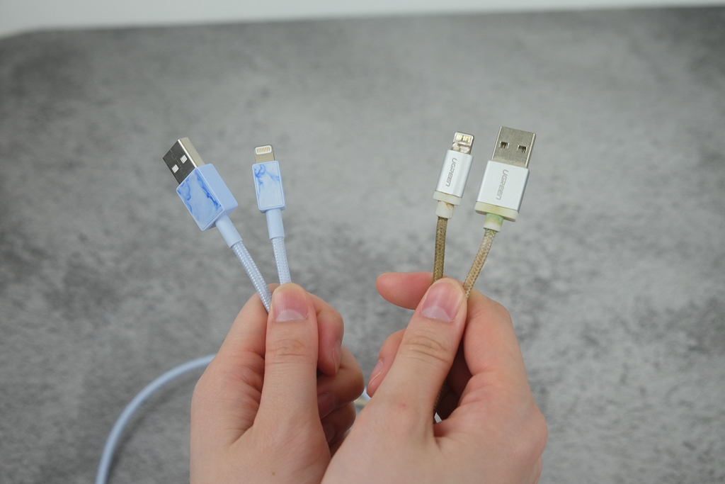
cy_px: 242
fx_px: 806
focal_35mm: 40
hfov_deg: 48.5
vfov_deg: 33.4
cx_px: 362
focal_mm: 26.5
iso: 400
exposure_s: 1/45
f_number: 5
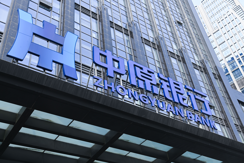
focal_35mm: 40
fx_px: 271
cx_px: 122
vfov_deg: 33.4
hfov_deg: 48.5
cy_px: 82
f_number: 8
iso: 220
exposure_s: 1/200
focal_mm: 40
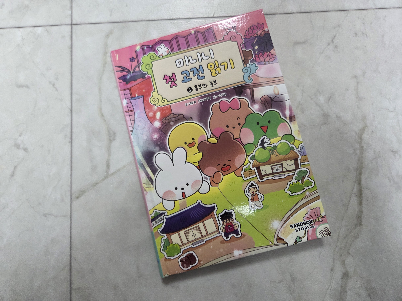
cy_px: 150
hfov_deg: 73.9
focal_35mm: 23
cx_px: 201
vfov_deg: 58.9
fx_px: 267
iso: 400
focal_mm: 5.4
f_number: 1.8
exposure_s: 1/120
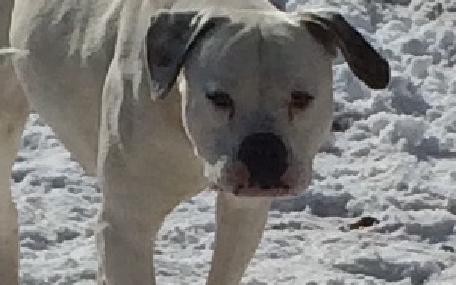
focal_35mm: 53
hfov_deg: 38.0
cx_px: 173
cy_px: 128
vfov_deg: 24.4
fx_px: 659
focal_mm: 4.12
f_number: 2.2
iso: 40
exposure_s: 1/10309
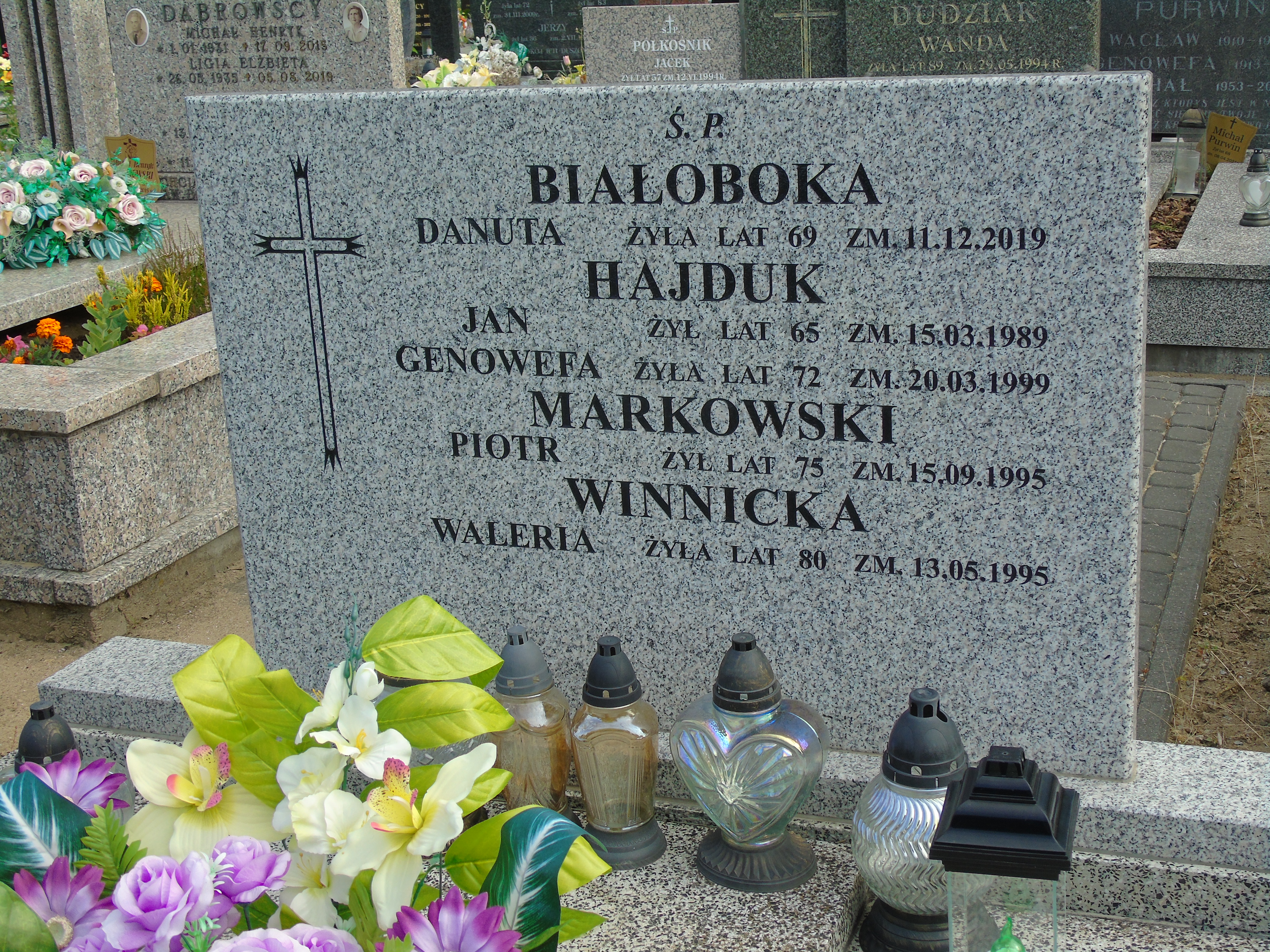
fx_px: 1688
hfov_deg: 41.2
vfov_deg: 31.5
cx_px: 635
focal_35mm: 46
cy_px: 476
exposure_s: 1/250
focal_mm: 8.2
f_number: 4.1
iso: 80
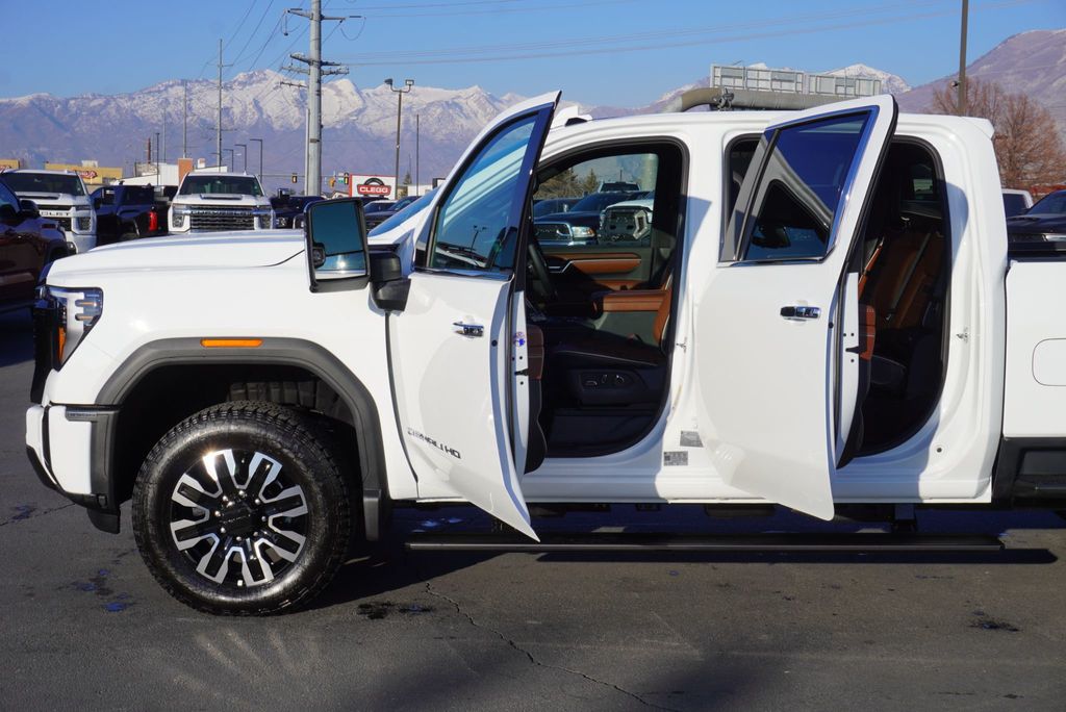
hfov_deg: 43.6
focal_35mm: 45
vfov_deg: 29.9
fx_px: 1333
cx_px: 533
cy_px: 356
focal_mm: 30
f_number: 11
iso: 100
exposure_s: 1/160
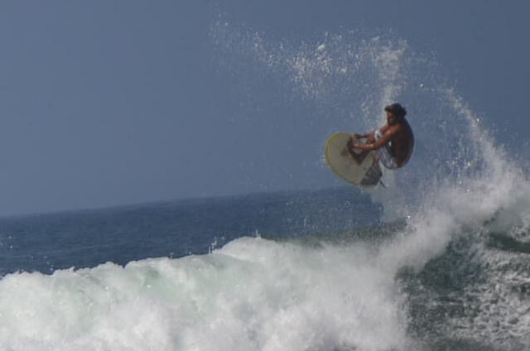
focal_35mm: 300
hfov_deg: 6.9
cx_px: 265
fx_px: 4408
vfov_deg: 4.6
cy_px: 176
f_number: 5.6
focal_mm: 200
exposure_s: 1/2000
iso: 200
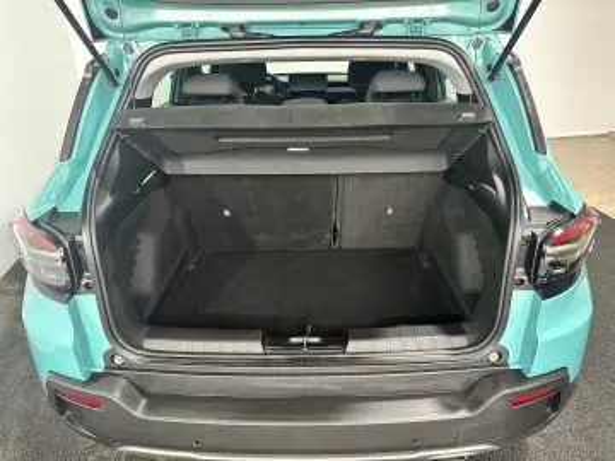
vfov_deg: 56.8
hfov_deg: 71.6
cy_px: 230
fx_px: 426
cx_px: 308
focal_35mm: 24
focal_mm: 6.86
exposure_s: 1/50
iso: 400
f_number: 1.78
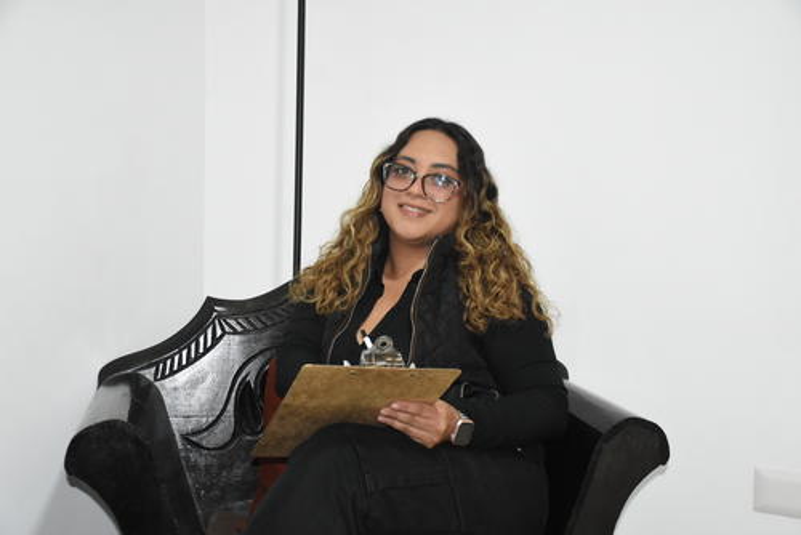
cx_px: 400
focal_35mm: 48
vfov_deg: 28.1
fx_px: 1069
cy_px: 268
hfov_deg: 41.1
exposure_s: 1/160
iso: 3200
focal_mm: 32
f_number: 4
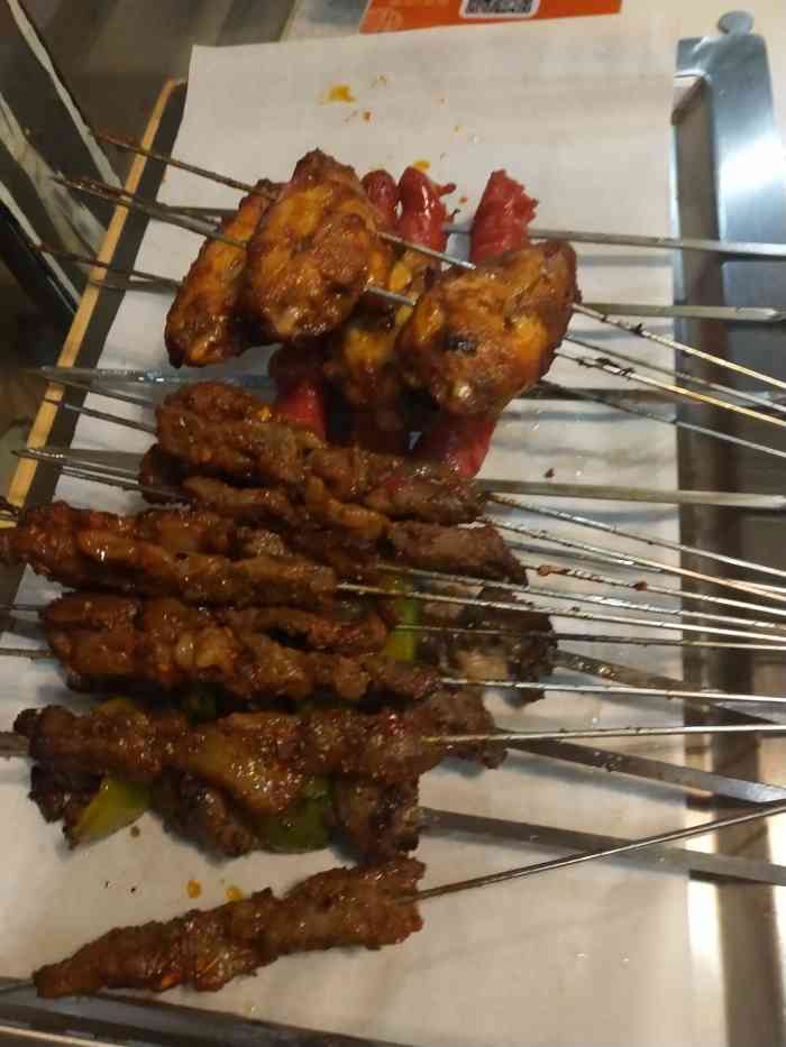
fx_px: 908
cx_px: 393
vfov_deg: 60.0
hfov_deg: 46.8
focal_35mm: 30
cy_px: 524
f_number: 1.8
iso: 368
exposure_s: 1/33.3
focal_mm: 3.95
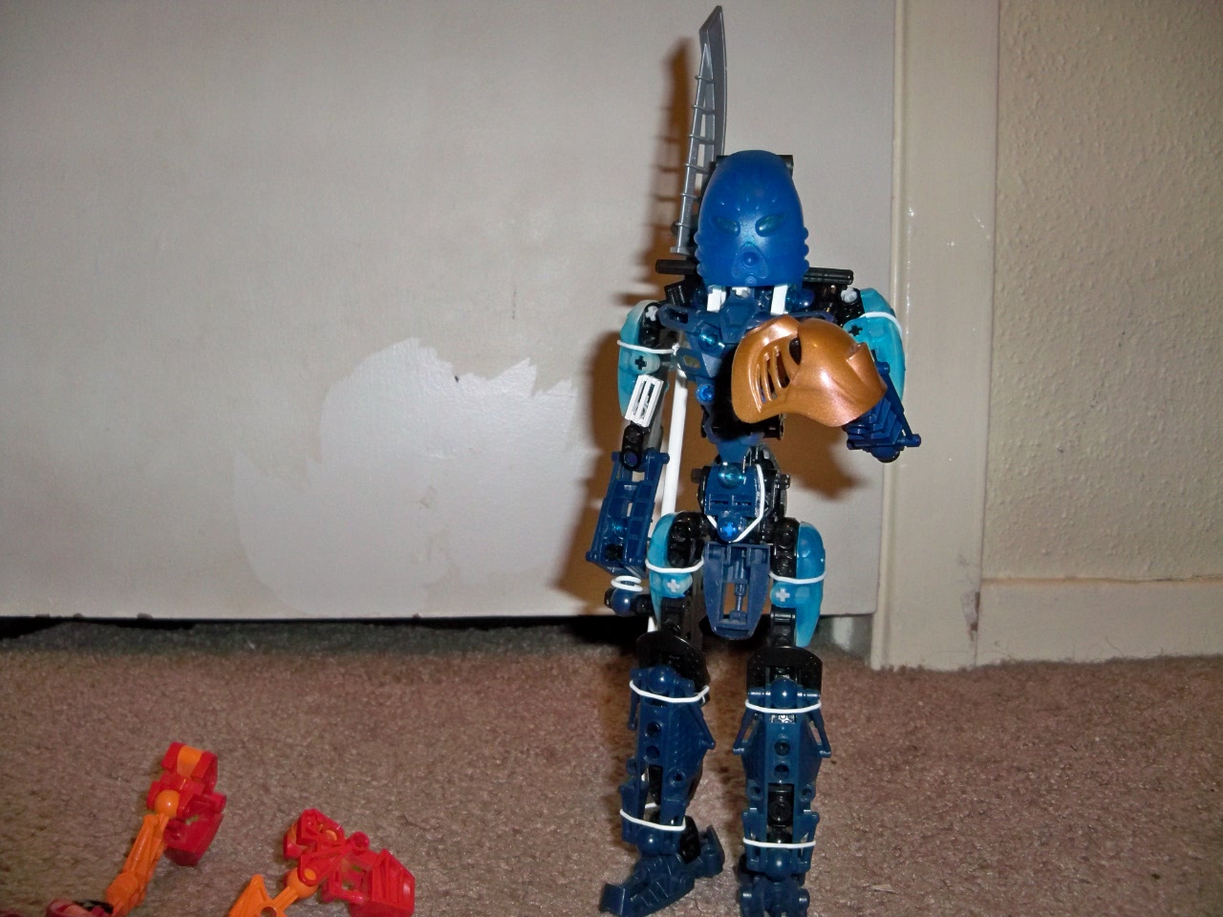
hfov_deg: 52.6
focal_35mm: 35
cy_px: 458
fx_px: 1237
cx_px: 612
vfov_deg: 40.7
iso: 200
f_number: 3.5
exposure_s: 1/30
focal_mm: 6.2
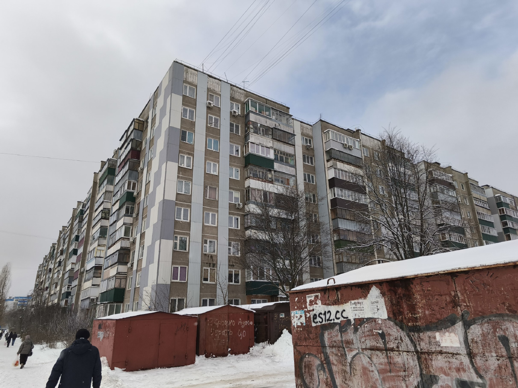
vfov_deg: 58.9
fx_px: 344
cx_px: 259
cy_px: 194
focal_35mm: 23
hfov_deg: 73.9
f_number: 1.7
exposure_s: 1/1587
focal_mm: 5.35
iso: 80
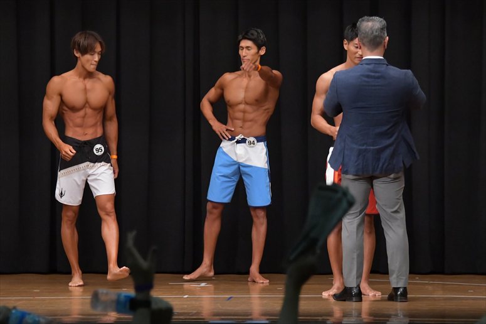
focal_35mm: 225
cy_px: 162
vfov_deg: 6.1
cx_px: 243
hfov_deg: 9.2
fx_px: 3036
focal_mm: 150
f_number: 5.6
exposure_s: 1/400
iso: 6400
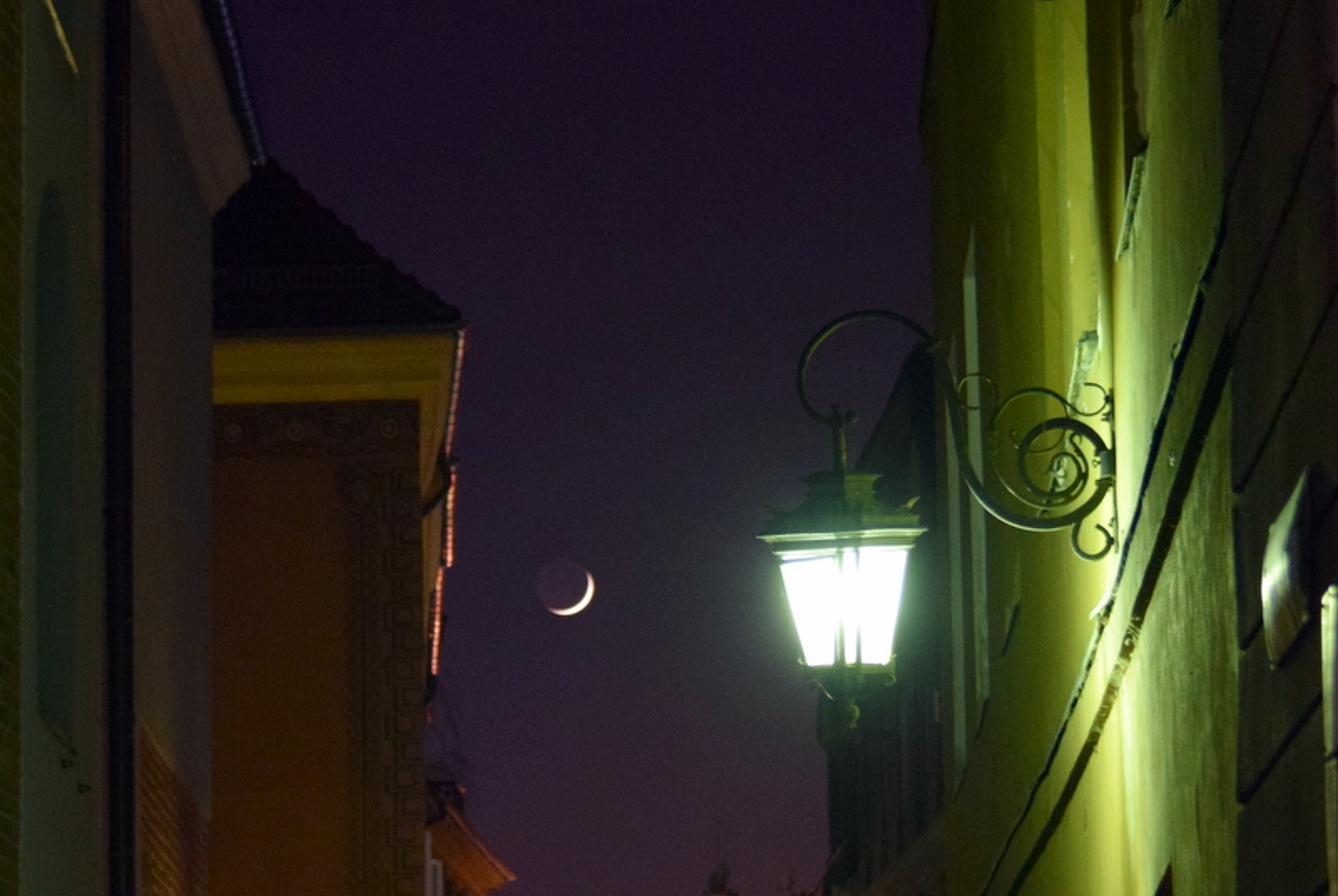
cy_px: 448
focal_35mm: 82
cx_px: 669
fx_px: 3071
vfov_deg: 16.6
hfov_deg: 24.6
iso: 1600
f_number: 4.5
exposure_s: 1/13
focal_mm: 55
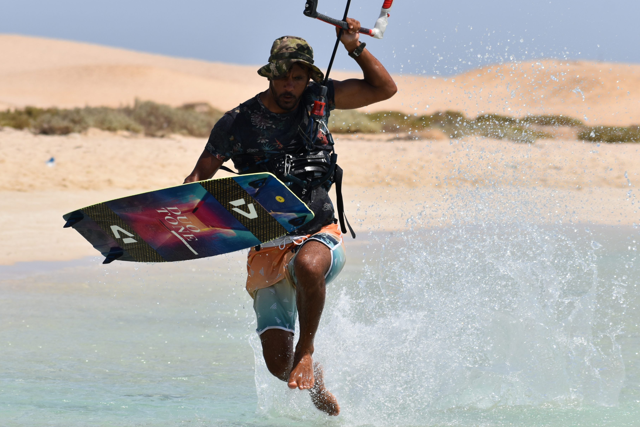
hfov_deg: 5.5
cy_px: 246
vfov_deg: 3.7
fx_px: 6650
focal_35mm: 374
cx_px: 282
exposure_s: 1/800
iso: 200
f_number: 7.1
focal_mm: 200
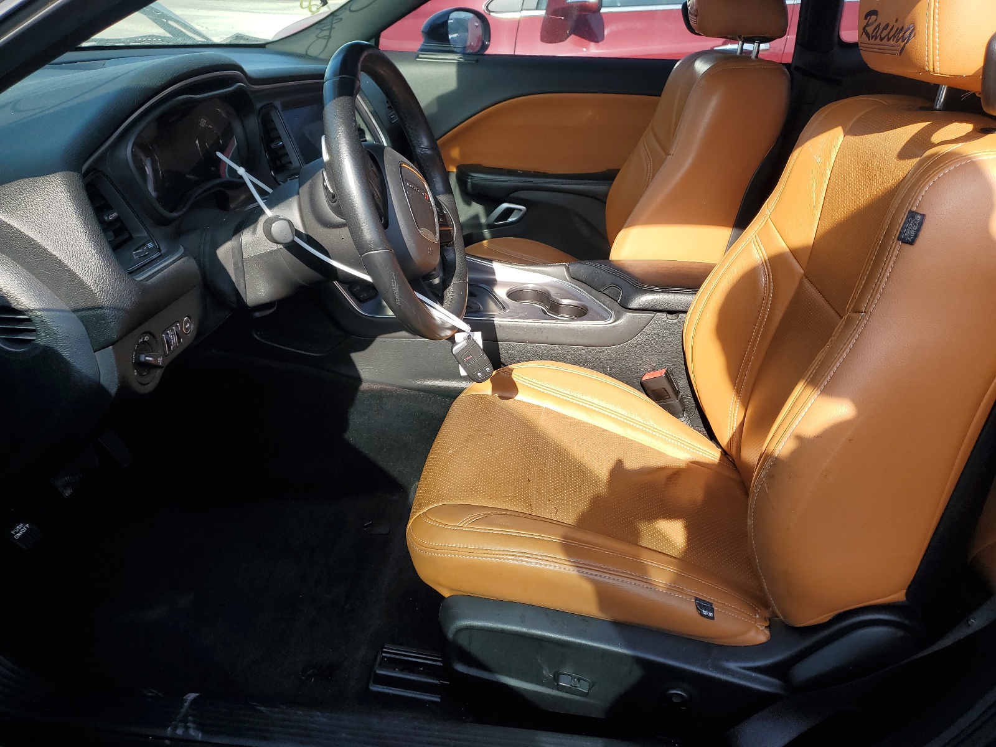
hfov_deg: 67.3
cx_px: 498
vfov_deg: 53.1
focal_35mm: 26
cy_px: 374
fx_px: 748
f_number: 1.5
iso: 50
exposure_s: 1/909
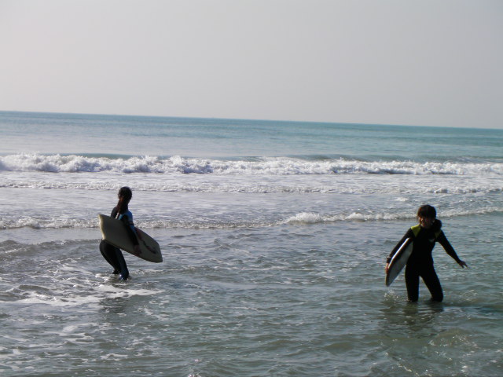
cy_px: 188
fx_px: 1511
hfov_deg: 18.9
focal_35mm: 104
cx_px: 252
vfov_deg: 14.2
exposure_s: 1/470
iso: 50
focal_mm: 17.3
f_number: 5
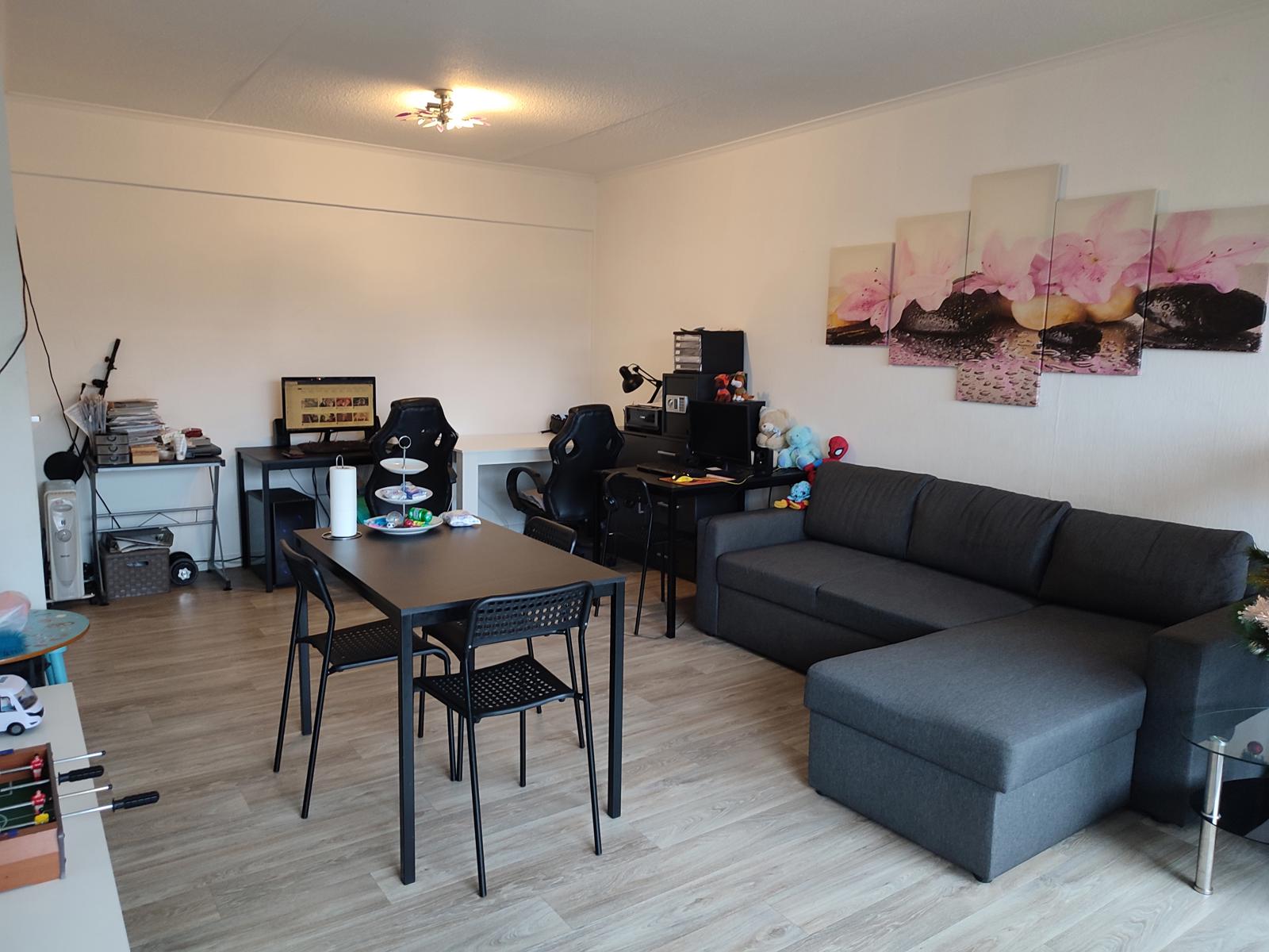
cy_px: 476
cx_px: 634
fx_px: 880
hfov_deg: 71.6
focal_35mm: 24
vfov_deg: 56.8
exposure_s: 1/20
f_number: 1.89
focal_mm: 5.89
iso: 741
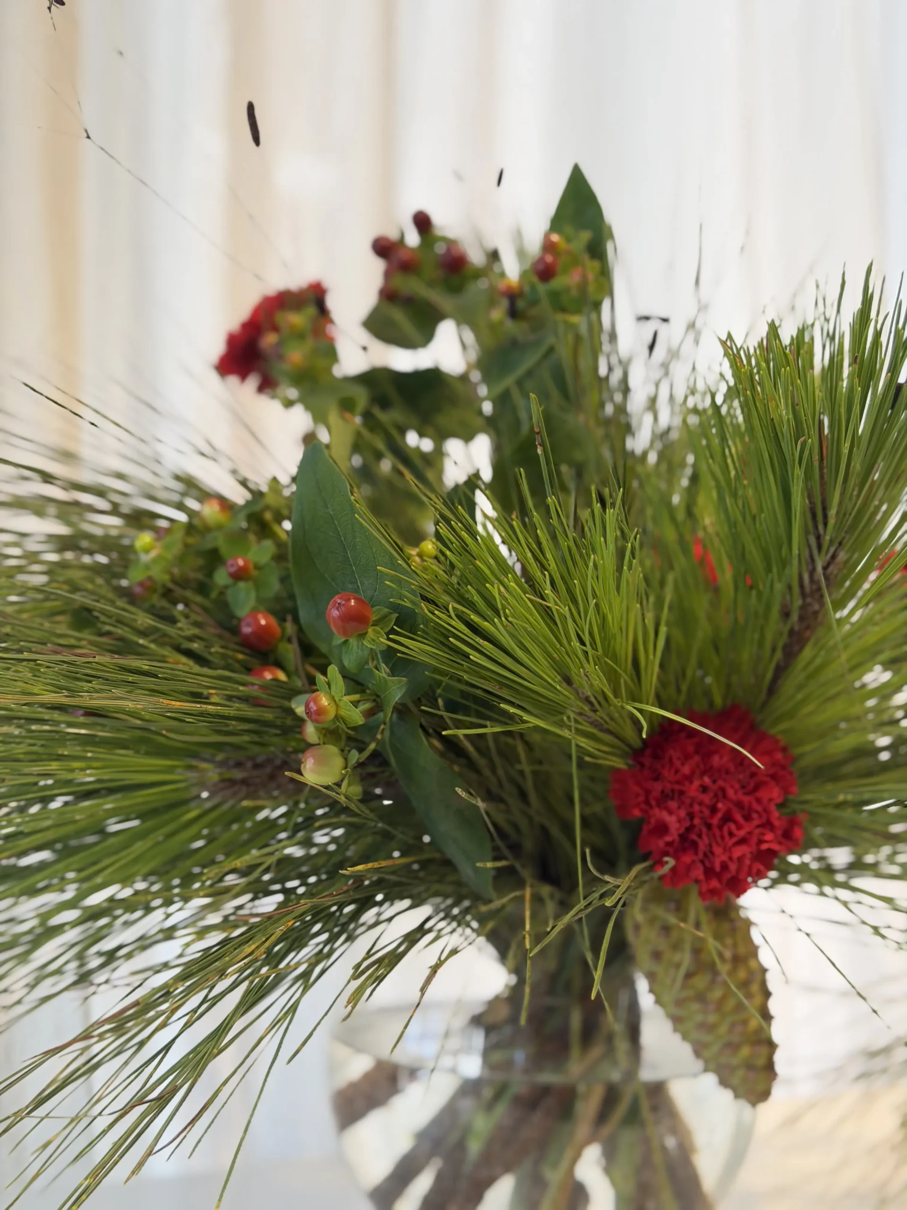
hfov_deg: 30.3
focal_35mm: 48
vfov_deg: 39.7
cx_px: 454
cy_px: 605
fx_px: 1677
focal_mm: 6.76
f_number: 1.78
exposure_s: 1/140
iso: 50
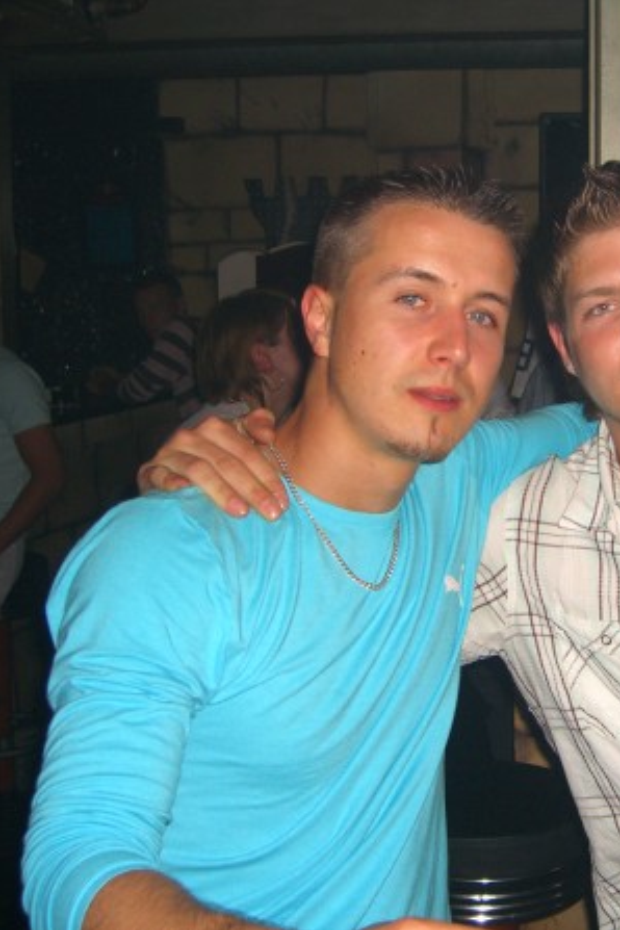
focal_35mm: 53
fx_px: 1369
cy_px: 464
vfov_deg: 37.5
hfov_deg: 24.7
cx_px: 572
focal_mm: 7.9
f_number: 2.8
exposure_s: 1/60
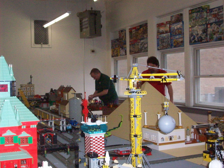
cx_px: 112
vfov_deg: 27.0
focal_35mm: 54
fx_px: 349
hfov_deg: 35.5
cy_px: 84
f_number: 3.4
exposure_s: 1/161
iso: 400
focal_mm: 9
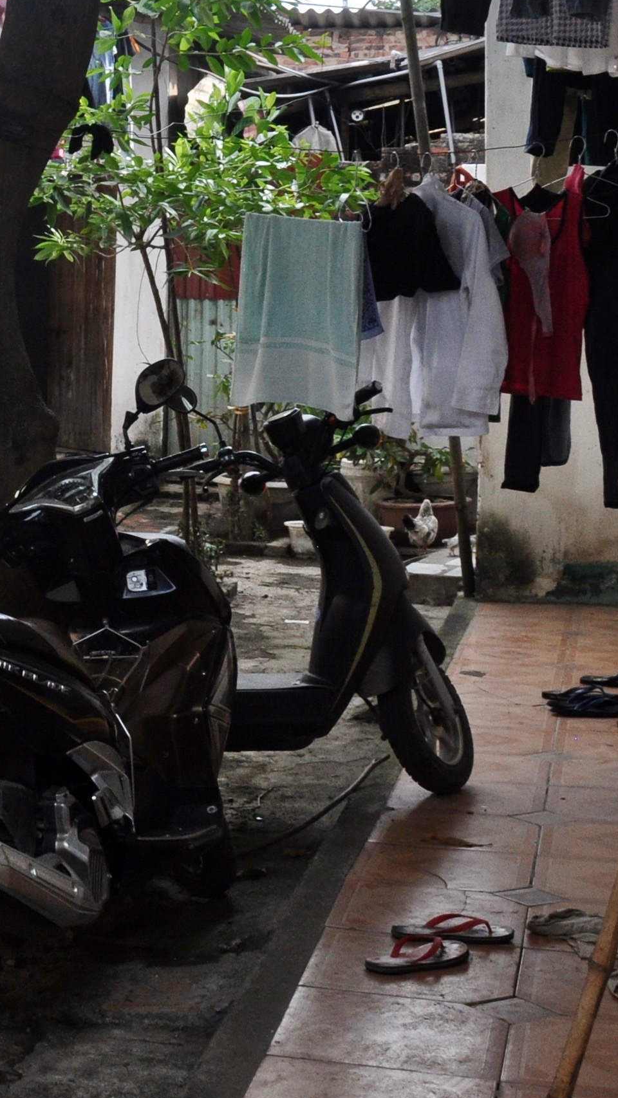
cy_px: 261
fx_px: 2068
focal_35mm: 71
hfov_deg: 15.4
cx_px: -376
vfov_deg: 29.2
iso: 400
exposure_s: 1/100
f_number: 13
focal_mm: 18
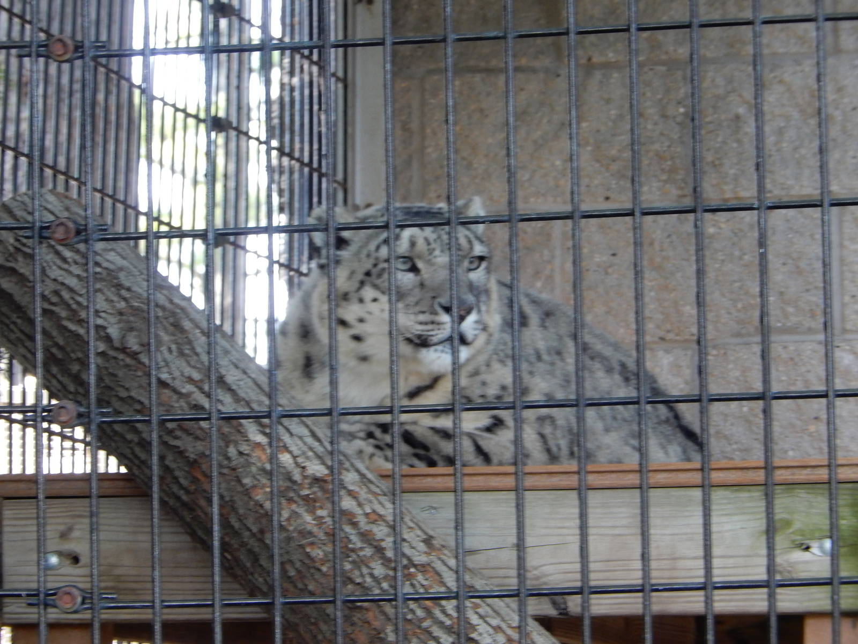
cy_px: 322
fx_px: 5329
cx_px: 429
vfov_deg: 6.9
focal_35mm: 215
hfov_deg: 9.2
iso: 320
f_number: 5.8
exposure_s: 1/30
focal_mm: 38.6
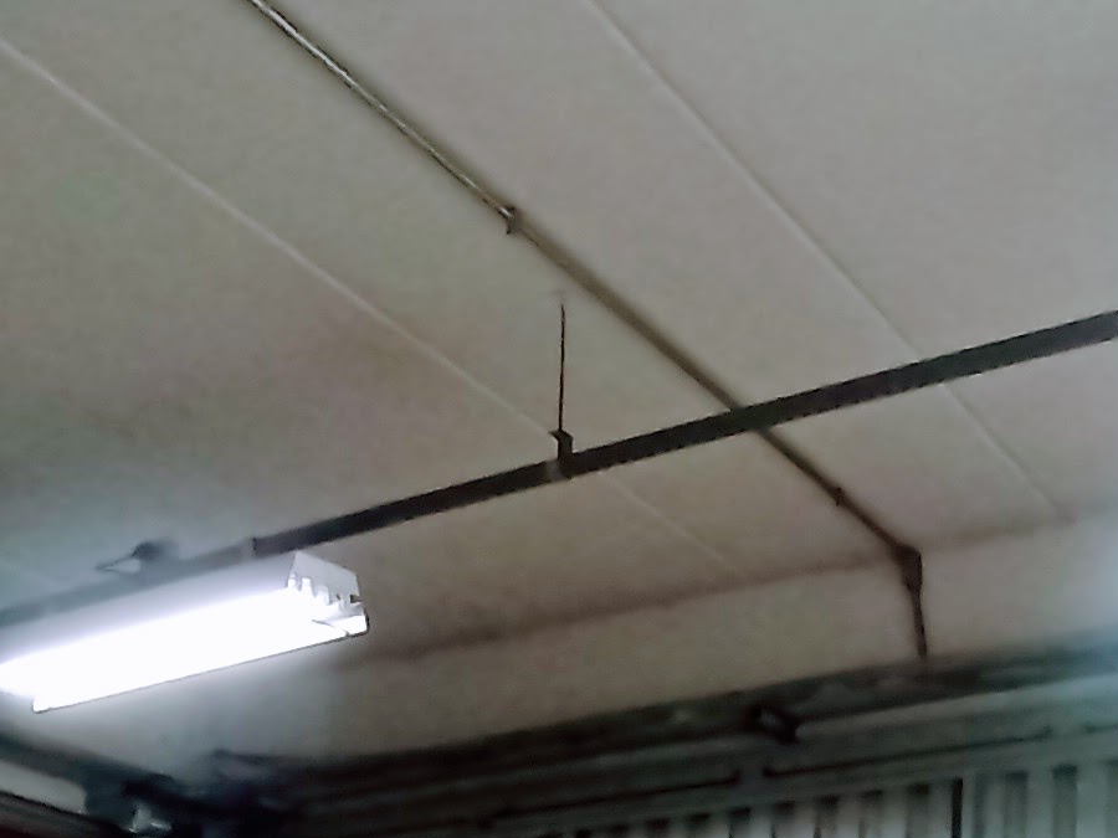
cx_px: 815
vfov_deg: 21.1
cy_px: 1271
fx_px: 1873
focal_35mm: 58
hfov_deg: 32.7
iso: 336
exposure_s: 1/30
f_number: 2.2
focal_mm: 1.65
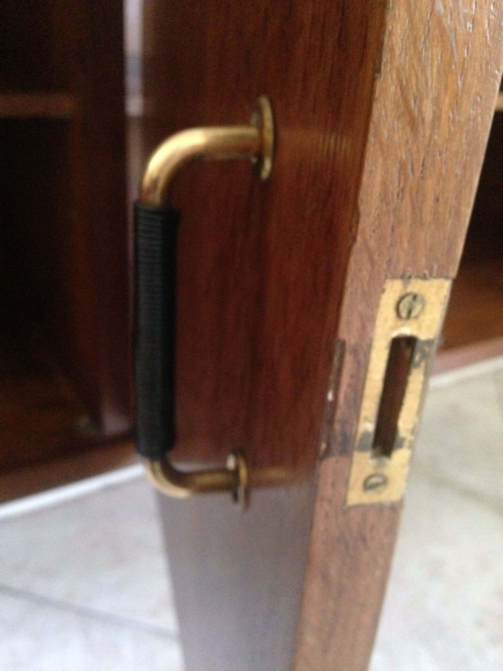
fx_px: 639
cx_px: 252
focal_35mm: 33
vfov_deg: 55.4
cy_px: 336
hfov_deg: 42.9
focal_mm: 4.12
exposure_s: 1/17
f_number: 2.4
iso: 800
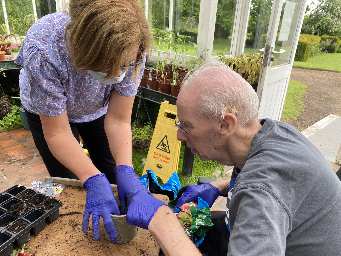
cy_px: 128
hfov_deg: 67.3
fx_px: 256
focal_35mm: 26
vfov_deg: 53.1
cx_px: 170
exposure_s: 1/137
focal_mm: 4.25
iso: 32
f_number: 1.8
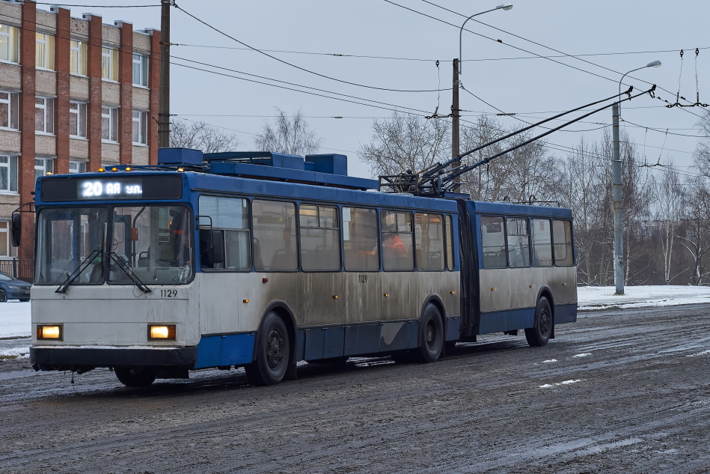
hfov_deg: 25.5
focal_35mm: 79
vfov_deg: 17.2
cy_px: 124
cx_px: 492
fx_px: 1558
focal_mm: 50
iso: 720
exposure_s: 1/125
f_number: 5
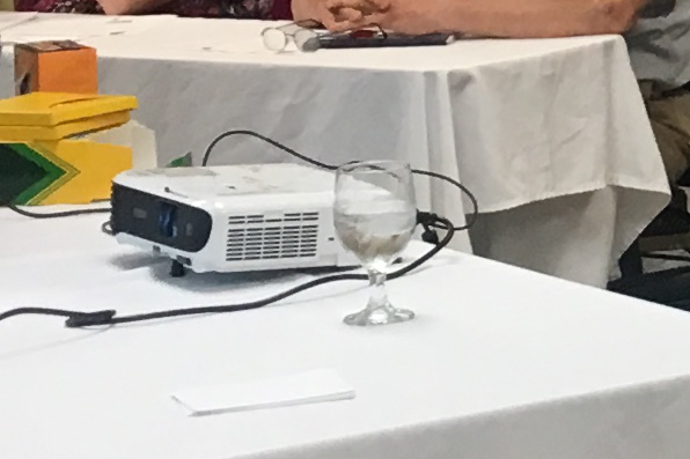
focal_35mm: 204
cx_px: 1334
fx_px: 3909
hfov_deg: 9.5
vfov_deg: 6.6
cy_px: -340
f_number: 2.2
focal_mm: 4.15
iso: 32
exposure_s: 1/30
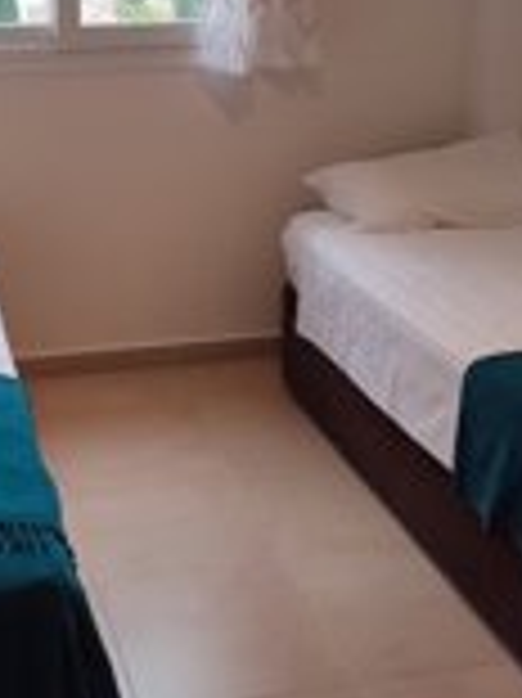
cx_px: 135
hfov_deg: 24.9
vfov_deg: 32.5
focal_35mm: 58
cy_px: 158
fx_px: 1168
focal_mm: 6.04
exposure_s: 1/50
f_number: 1.9
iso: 62
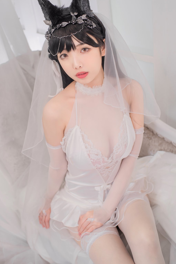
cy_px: 112
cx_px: 101
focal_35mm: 41
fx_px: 301
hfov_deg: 32.6
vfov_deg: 47.2
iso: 125
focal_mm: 35
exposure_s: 1/125
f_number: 3.2
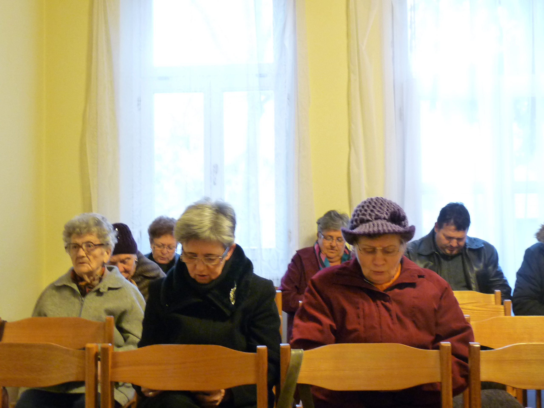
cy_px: 204
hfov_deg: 36.2
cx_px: 272
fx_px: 833
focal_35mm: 53
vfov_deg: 27.5
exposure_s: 1/8
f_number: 3
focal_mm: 6.6
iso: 400
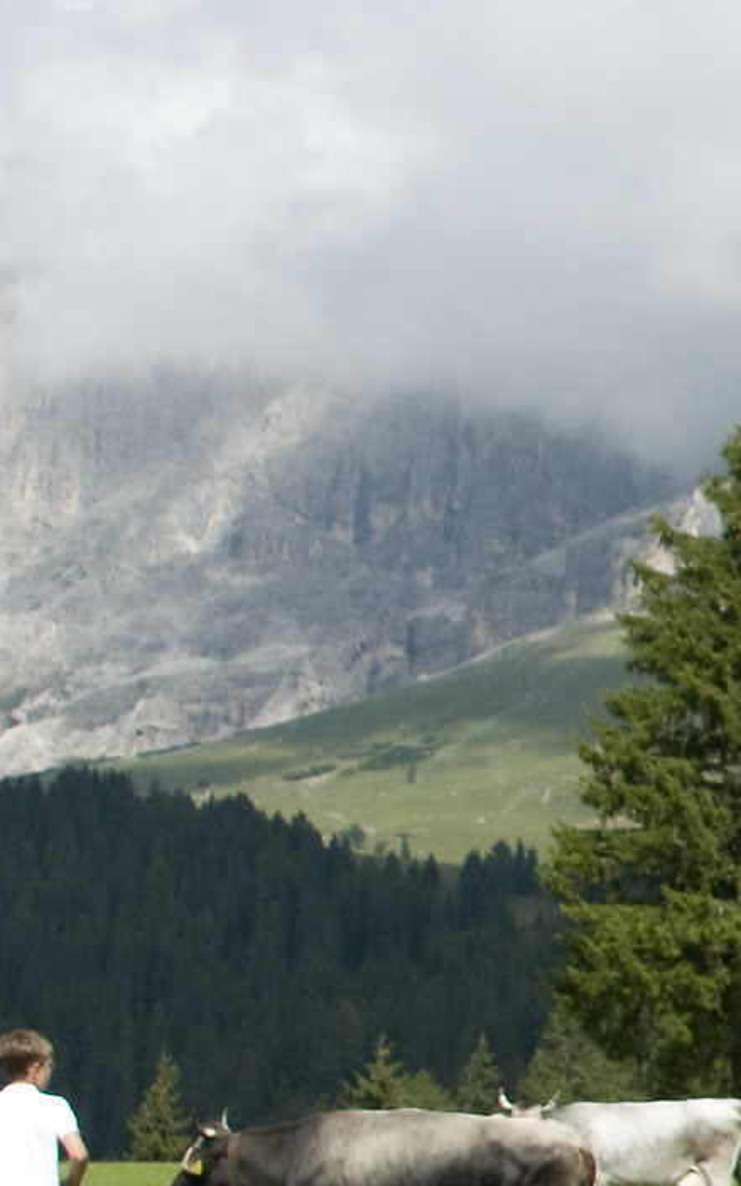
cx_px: 1875
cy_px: 832
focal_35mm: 146
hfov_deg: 8.2
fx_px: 4720
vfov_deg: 14.3
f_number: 10
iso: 400
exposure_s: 1/1250
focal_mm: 28
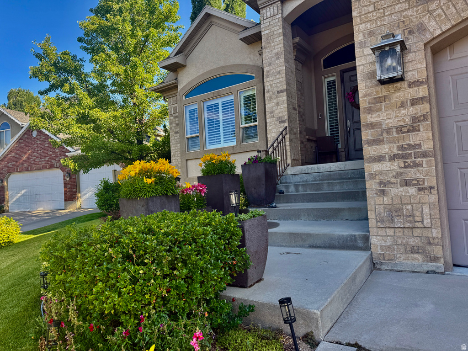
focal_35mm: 24
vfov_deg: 56.8
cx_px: 234
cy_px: 176
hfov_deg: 71.6
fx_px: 324
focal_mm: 6.76
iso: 100
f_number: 1.78
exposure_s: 1/858
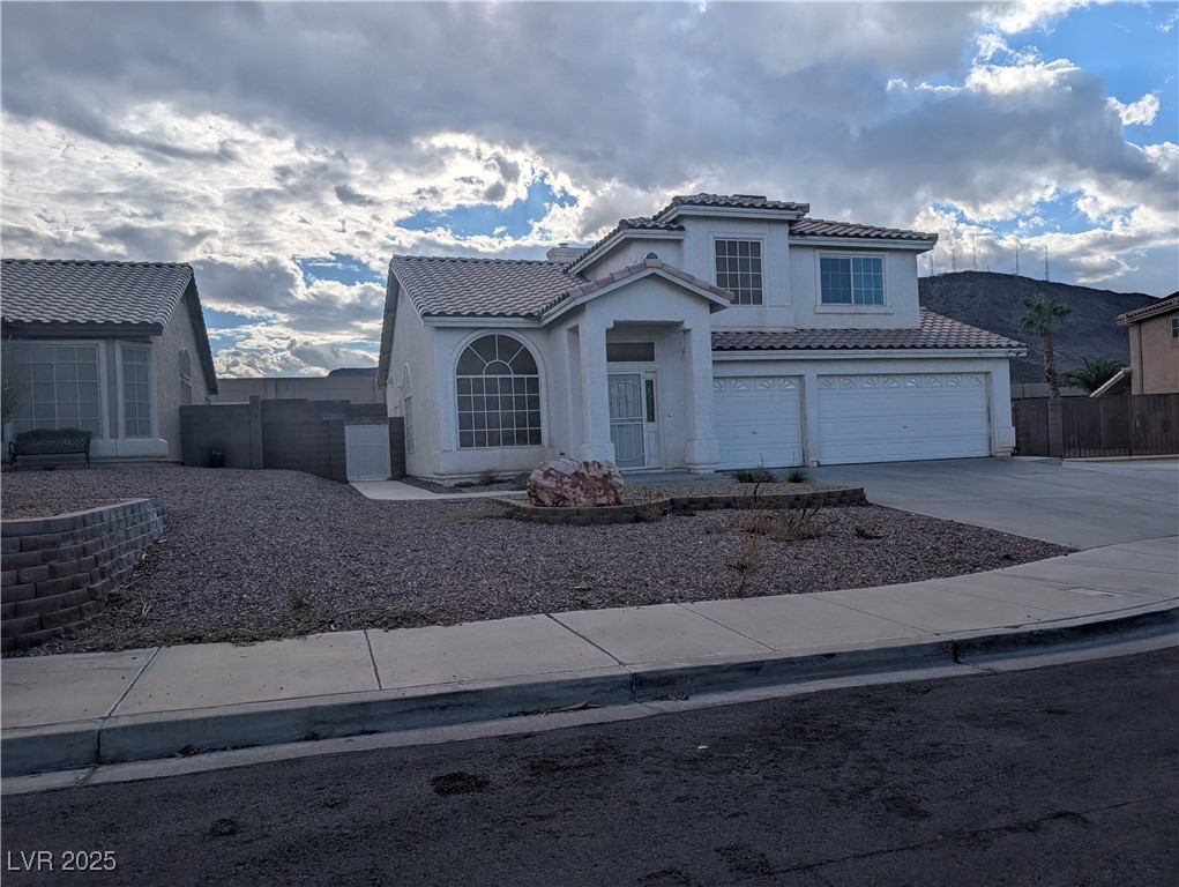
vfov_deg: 56.9
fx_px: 818
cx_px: 590
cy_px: 444
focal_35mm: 24
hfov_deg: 71.5
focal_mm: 6.9
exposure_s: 1/3690
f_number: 1.68
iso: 21
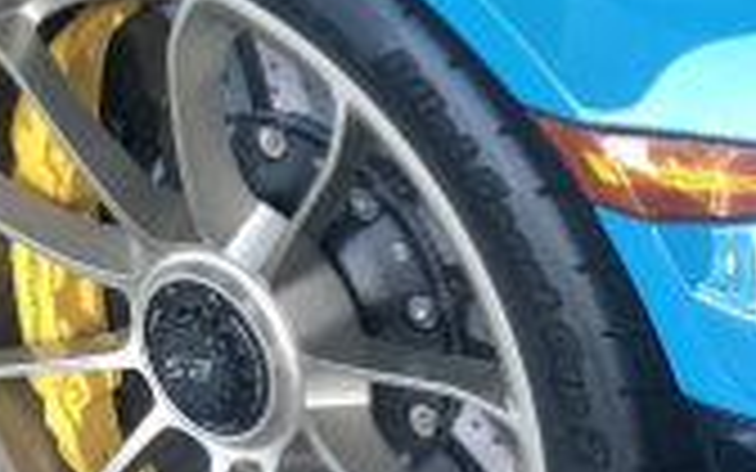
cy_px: -238
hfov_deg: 11.8
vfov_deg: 7.3
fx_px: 3647
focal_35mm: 177
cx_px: 144
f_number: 1.8
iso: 32
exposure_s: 1/30
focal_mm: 4
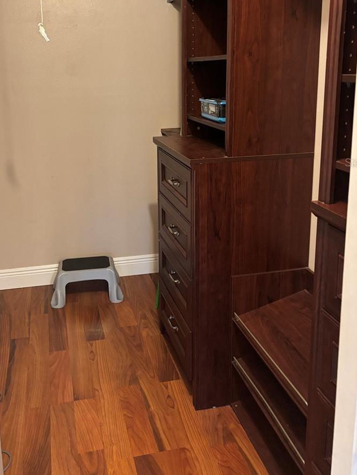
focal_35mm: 35
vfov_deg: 51.7
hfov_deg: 40.6
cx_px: 155
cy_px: 162
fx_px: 481
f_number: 1.6
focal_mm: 5.96
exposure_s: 1/60
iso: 500
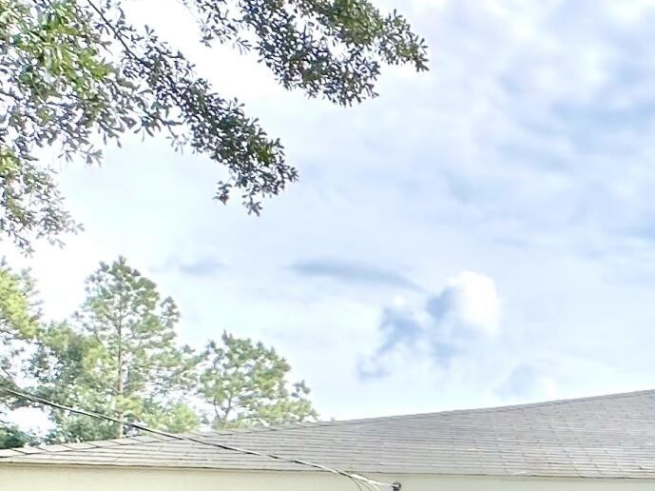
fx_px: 1154
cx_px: 985
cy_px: 622
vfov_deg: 21.8
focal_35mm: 61
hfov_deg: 24.5
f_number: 2.2
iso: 40
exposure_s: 1/465
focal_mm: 2.22
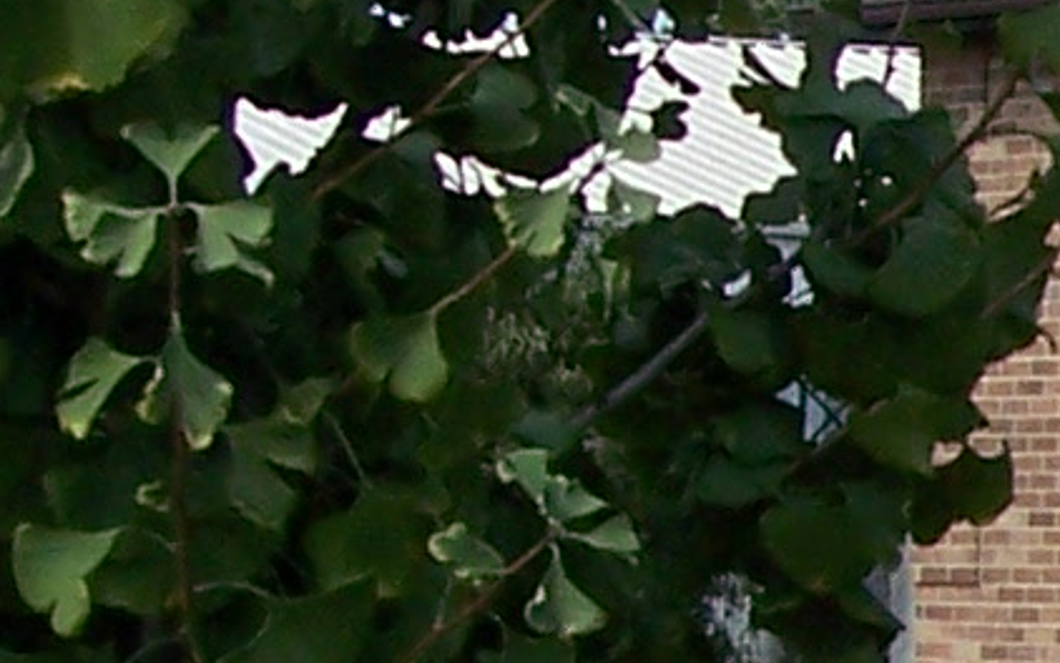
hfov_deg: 7.1
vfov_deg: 4.7
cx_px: 2409
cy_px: 482
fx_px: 8091
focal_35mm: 280
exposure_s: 1/750
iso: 100
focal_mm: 8
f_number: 4
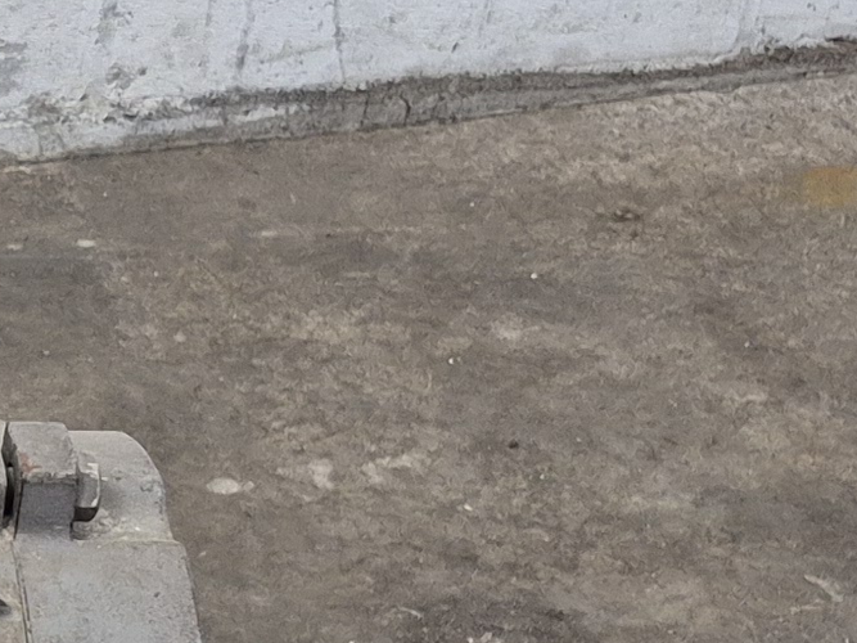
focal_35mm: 138
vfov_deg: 10.7
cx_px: -800
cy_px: 547
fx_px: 3416
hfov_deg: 12.7
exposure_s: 1/120
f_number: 1.8
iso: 320
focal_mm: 5.4
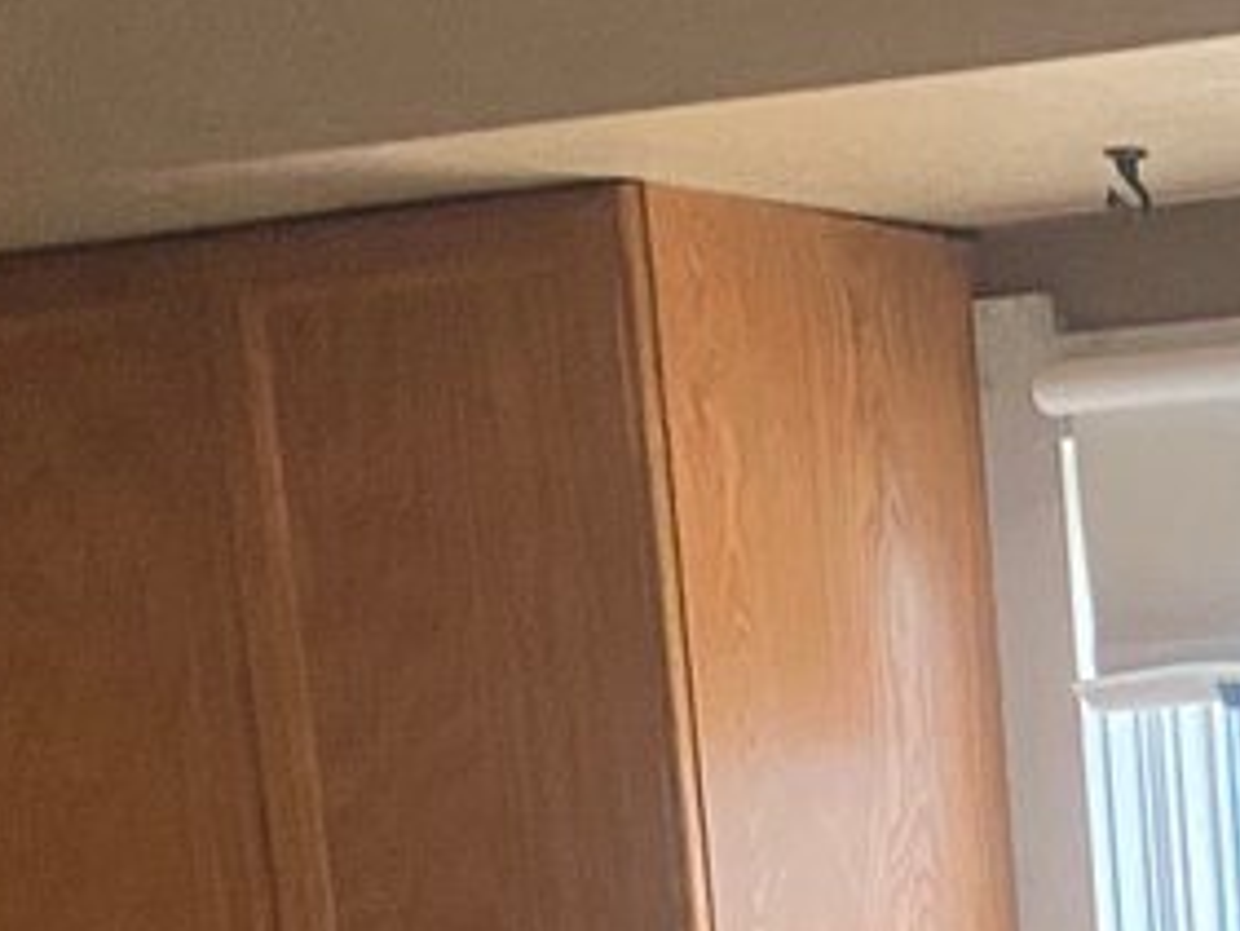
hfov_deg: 11.7
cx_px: 2923
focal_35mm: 140
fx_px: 5017
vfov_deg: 9.7
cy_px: 1970
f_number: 1.8
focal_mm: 4.25
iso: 500
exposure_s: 1/40
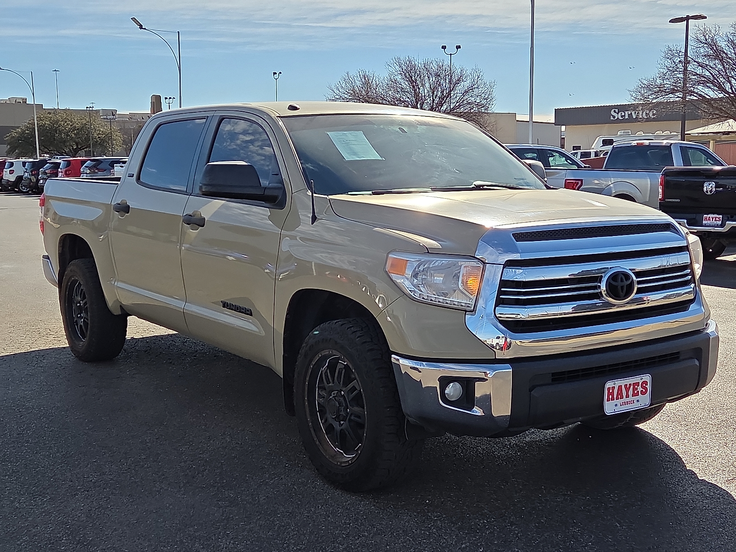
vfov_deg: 32.2
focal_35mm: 45
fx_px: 957
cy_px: 276
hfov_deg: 42.1
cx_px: 368
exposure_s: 1/2500
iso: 25
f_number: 1.8
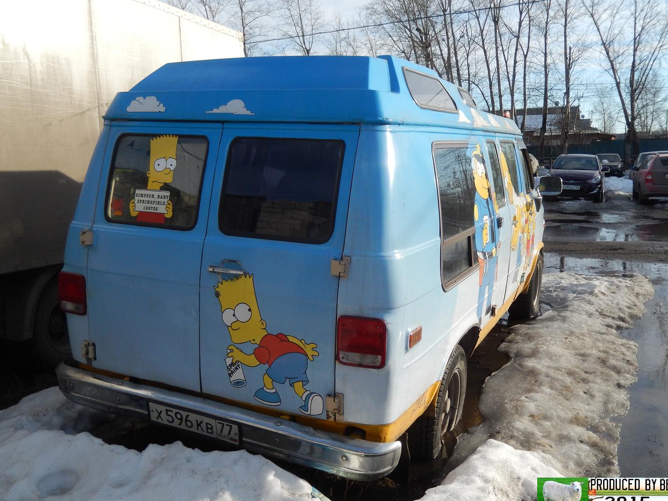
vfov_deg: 42.9
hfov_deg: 55.4
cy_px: 258
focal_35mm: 33
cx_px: 335
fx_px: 637
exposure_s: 1/1250
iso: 200
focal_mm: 5.7
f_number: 3.8
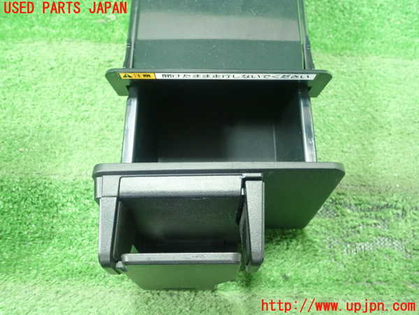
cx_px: 210
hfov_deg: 60.0
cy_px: 158
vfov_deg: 46.8
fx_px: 363
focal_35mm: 30
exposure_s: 1/80
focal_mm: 5.5
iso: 800
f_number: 2.3
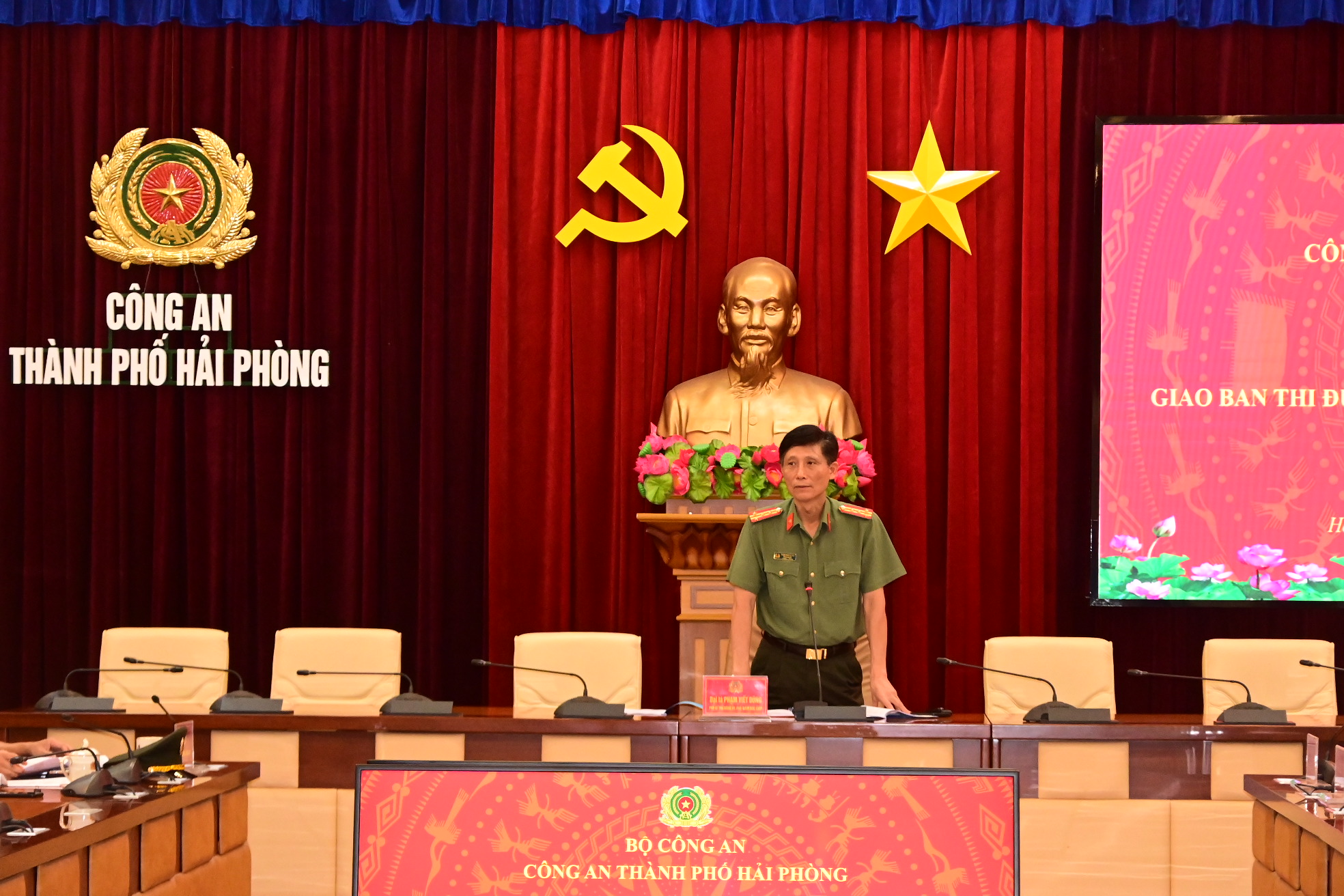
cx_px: 672
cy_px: 448
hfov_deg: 20.6
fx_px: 3696
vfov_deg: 13.8
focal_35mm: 99
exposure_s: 1/200
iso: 5000
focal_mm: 66
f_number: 5.3
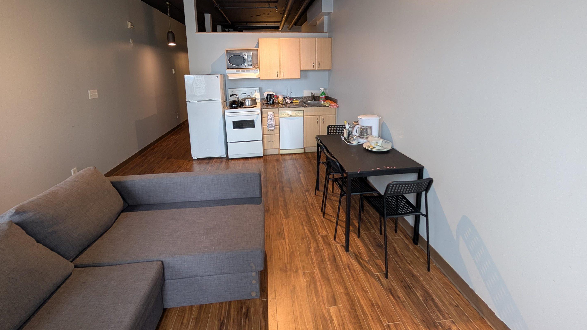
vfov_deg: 71.5
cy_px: 104
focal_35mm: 14
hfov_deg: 106.8
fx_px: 218
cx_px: 289
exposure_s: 1/24
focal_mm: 2.02
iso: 66
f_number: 1.7
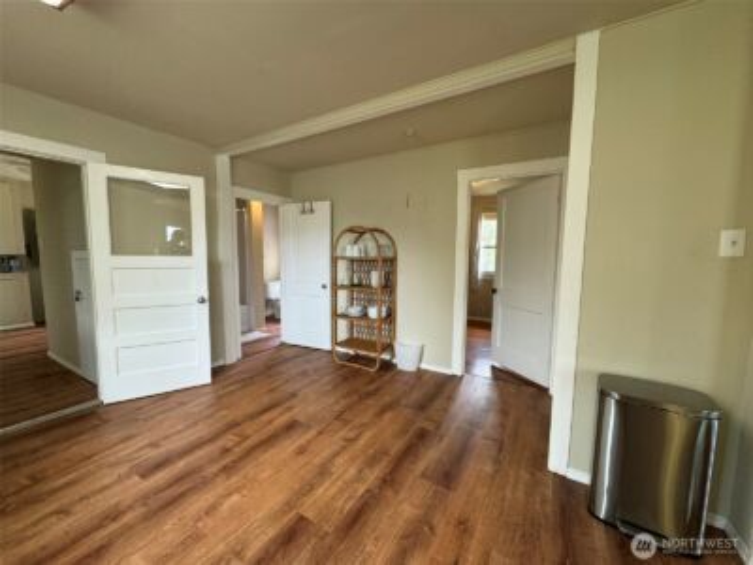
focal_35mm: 14
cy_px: 282
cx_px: 376
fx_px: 305
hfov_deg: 102.1
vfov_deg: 85.7
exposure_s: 1/60
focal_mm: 2.22
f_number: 2.2
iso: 160
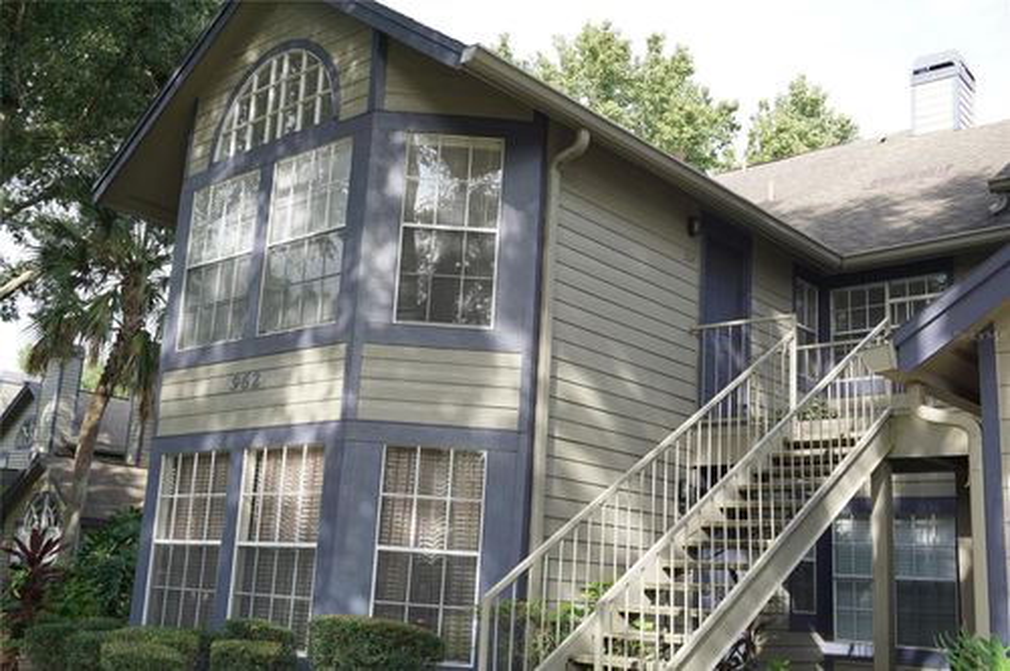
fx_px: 1093
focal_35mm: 39
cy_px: 336
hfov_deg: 49.6
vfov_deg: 34.1
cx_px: 505
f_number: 6.3
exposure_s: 1/100
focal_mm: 26
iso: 100
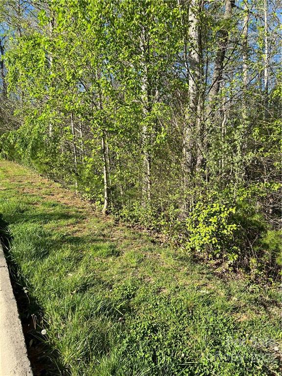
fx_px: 282
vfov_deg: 67.3
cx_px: 141
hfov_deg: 53.1
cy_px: 188
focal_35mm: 26
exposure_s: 1/1724
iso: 50
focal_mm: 5.7
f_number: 1.5
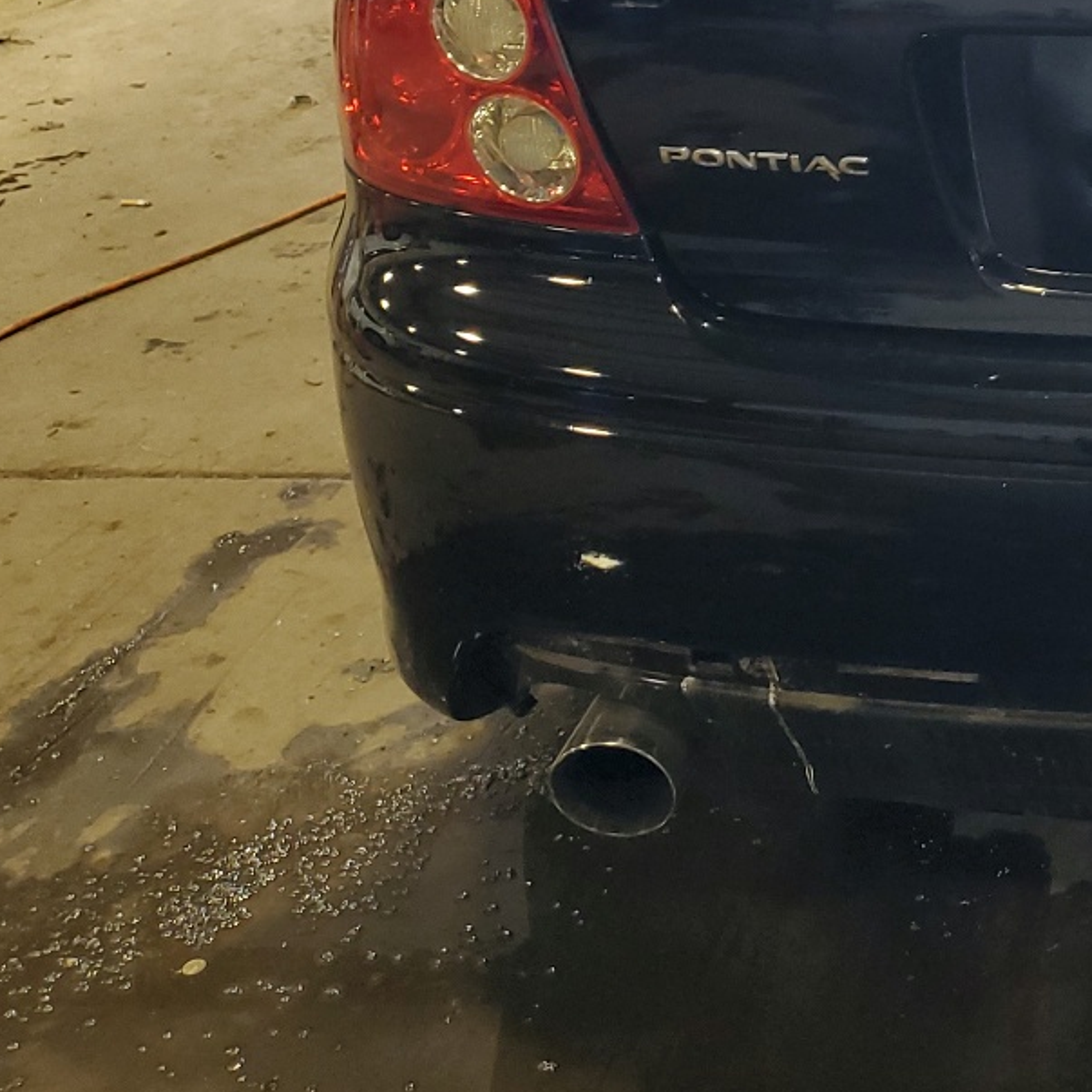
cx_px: 1420
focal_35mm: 61
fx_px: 2177
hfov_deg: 24.5
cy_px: 105
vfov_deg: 27.1
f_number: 1.5
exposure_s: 1/60.2
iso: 64
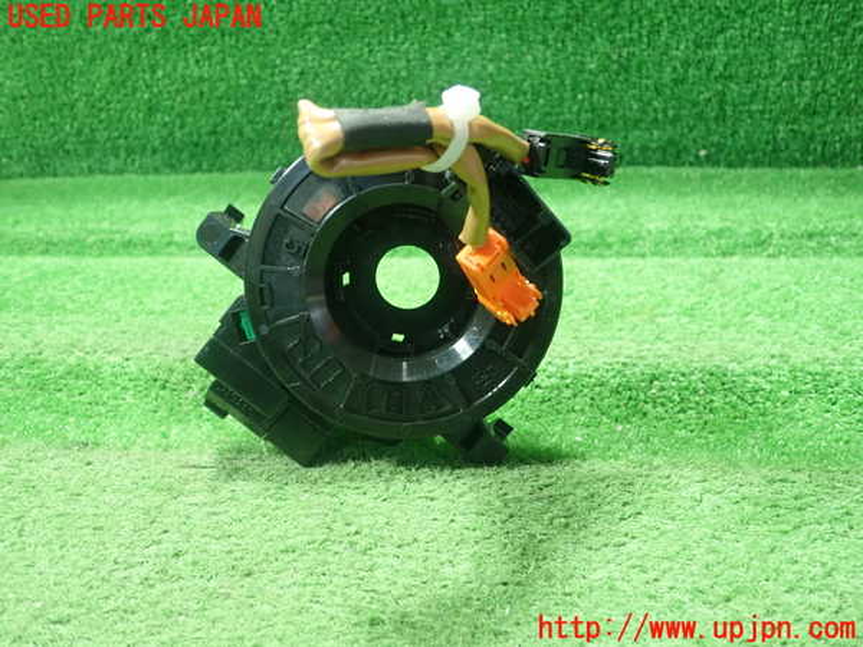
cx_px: 432
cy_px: 324
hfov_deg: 60.0
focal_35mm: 30
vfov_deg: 46.8
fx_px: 748
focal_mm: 5.5
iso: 800
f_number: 2.3
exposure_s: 1/80
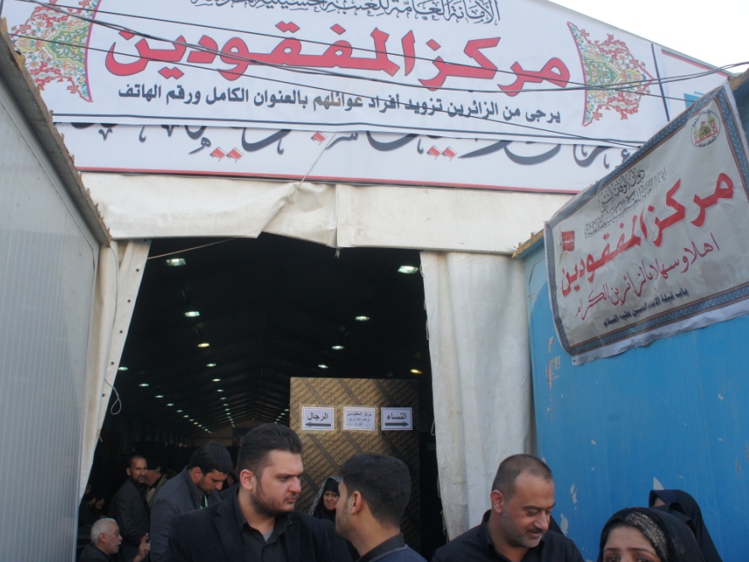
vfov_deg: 46.8
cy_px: 280
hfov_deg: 59.7
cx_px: 324
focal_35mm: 30
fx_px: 649
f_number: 6.3
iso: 400
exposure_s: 1/250
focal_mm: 18
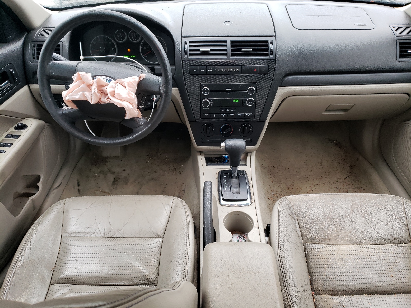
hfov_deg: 67.3
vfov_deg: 53.1
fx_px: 309
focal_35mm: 26
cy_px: 154
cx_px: 206
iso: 69
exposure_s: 1/50
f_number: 1.5
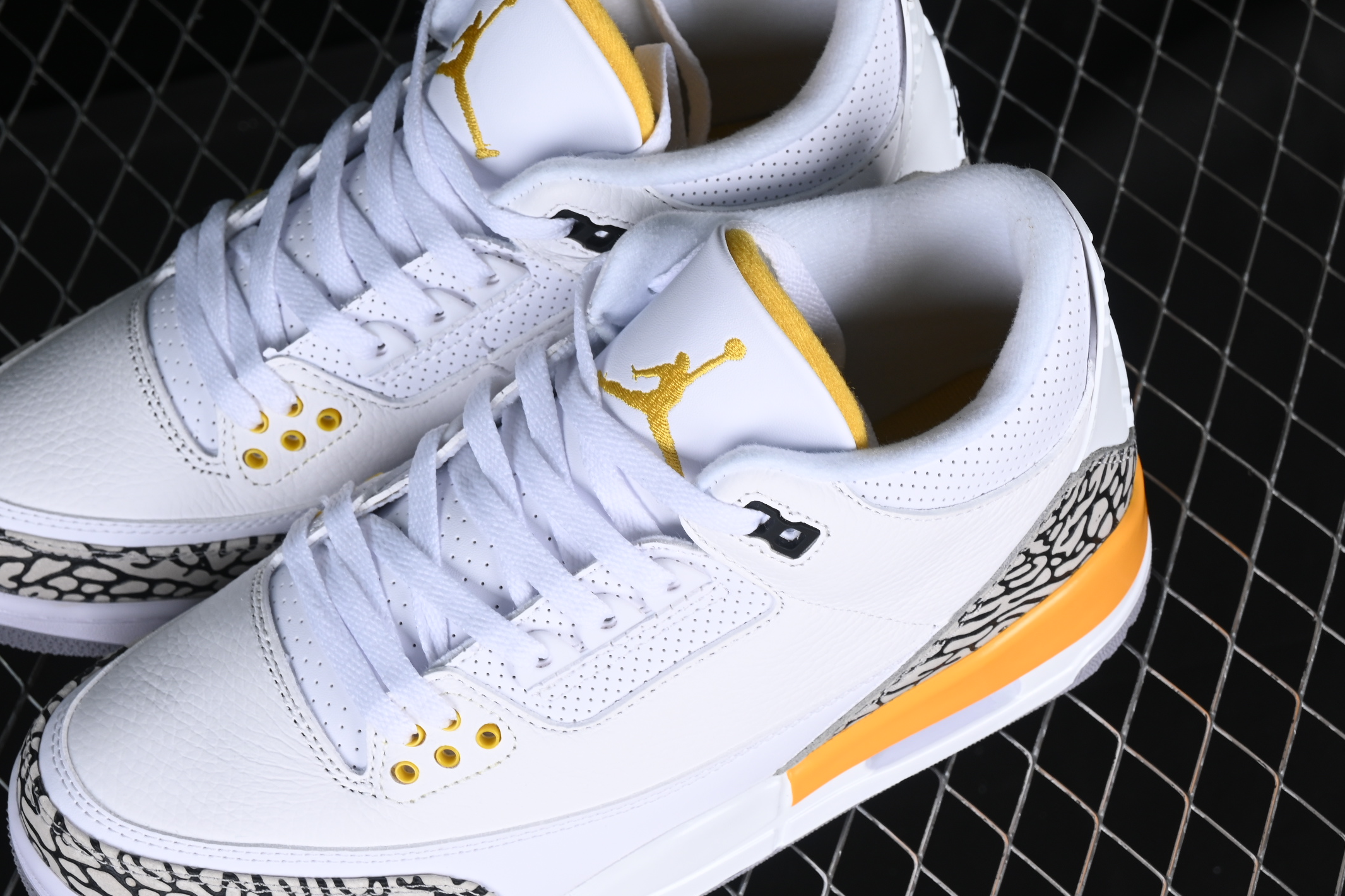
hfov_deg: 20.8
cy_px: 435
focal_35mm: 98
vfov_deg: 14.0
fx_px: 3661
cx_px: 592
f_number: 8
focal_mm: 50
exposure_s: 1/100
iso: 160
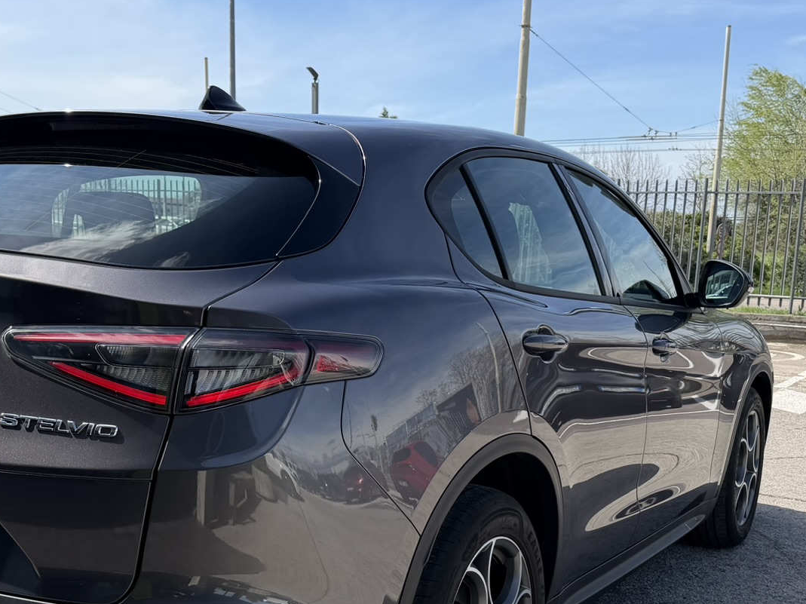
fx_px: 1071
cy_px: 437
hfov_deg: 41.2
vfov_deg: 31.1
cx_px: 363
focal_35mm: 46
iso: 80
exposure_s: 1/3279
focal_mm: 6.76
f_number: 1.78
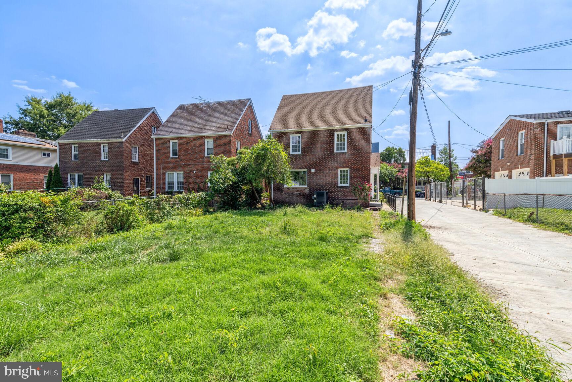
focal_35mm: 18
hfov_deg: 88.4
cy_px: 191
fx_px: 294
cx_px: 286
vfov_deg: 65.9
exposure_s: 1/320
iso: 200
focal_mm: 18.5
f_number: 8
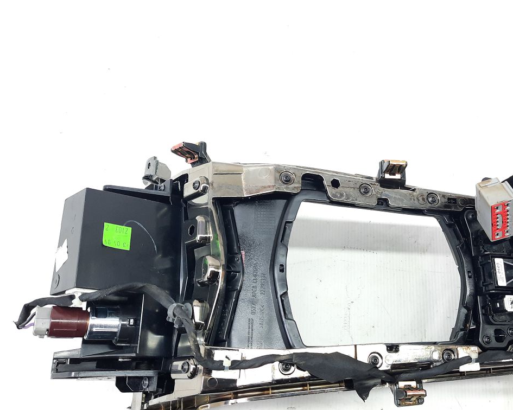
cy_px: 221
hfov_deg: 56.5
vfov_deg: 47.1
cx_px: 319
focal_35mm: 31
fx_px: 471
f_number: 2
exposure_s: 1/60
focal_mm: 4.6
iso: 160
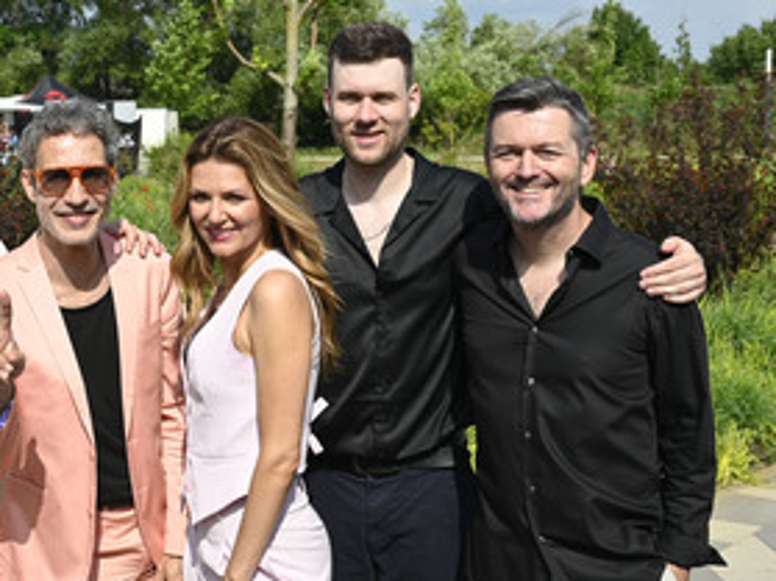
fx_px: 1255
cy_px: 325
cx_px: 182
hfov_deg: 33.6
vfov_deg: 26.1
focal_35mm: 56
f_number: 7.1
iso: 100
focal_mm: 36
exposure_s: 1/400
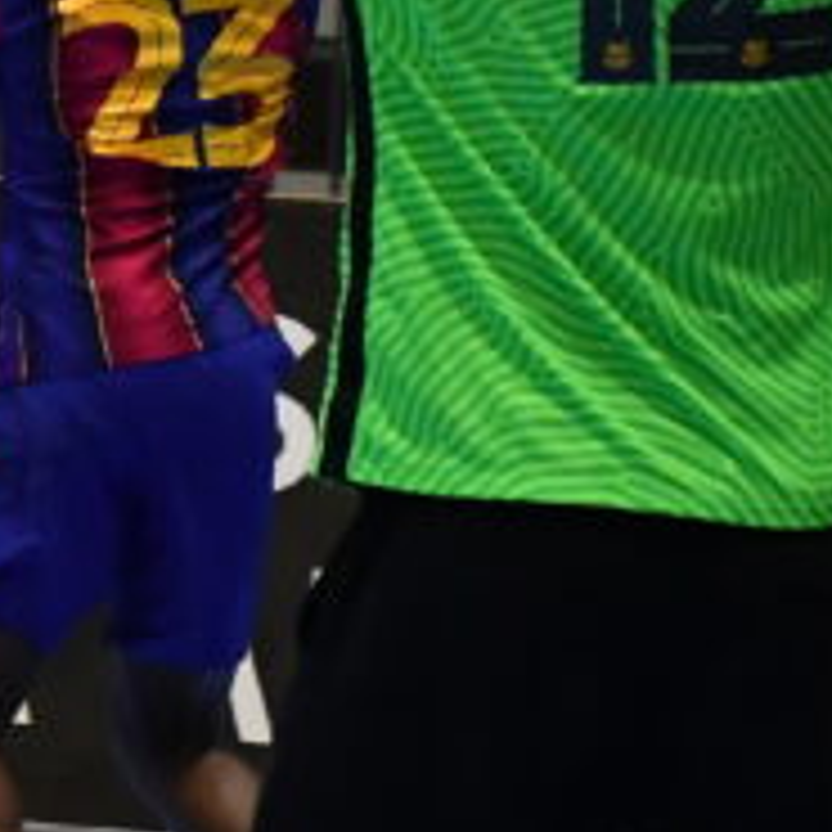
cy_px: 52
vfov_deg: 3.6
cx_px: -913
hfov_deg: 3.5
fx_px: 13406
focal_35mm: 493
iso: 4000
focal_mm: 70
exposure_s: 1/400
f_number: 5.6
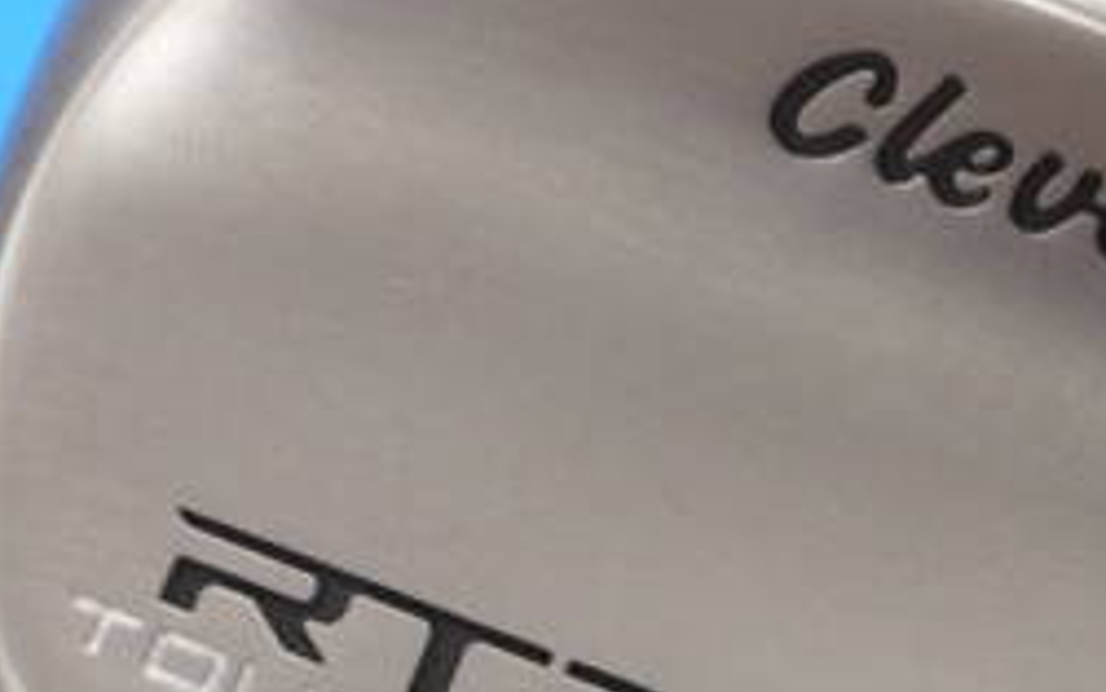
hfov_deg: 9.2
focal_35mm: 227
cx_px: 1013
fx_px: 6844
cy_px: 269
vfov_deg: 5.8
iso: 800
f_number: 5.6
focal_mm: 42
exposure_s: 1/80
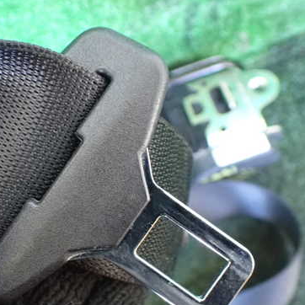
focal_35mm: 44
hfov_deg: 37.5
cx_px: 81
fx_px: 439
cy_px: 181
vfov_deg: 38.2
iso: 1600
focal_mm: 5.4
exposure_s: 1/30
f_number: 2.3
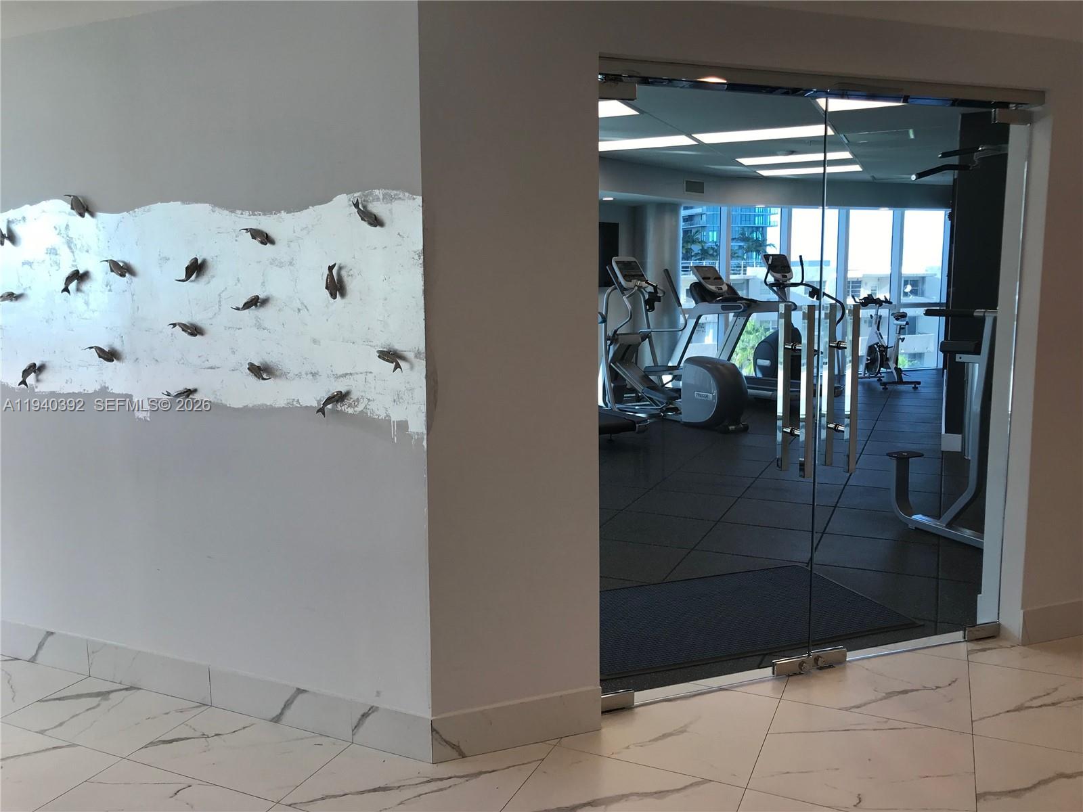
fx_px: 876
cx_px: 542
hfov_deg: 63.4
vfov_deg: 49.7
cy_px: 406
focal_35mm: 28
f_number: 1.8
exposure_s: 1/164
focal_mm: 3.99
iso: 20
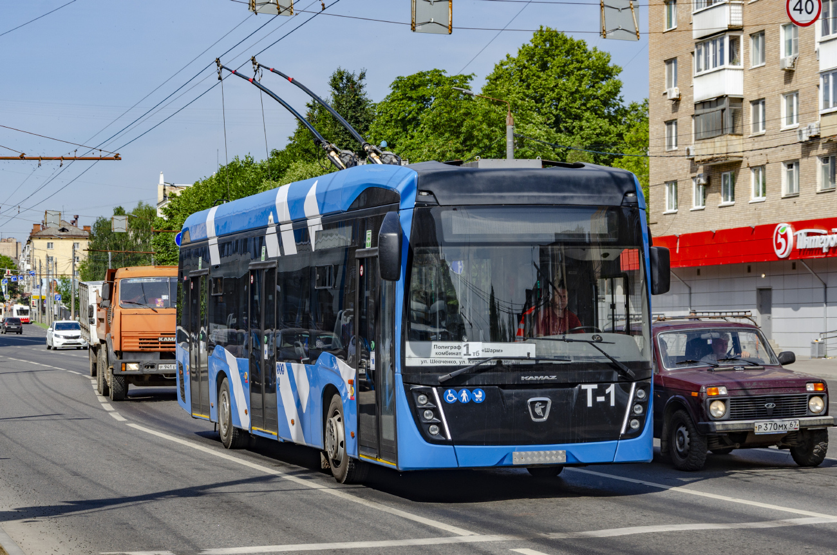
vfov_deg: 17.4
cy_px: 278
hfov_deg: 26.0
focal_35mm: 78
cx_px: 418
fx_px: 1810
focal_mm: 52
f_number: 7.1
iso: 125
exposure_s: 1/400
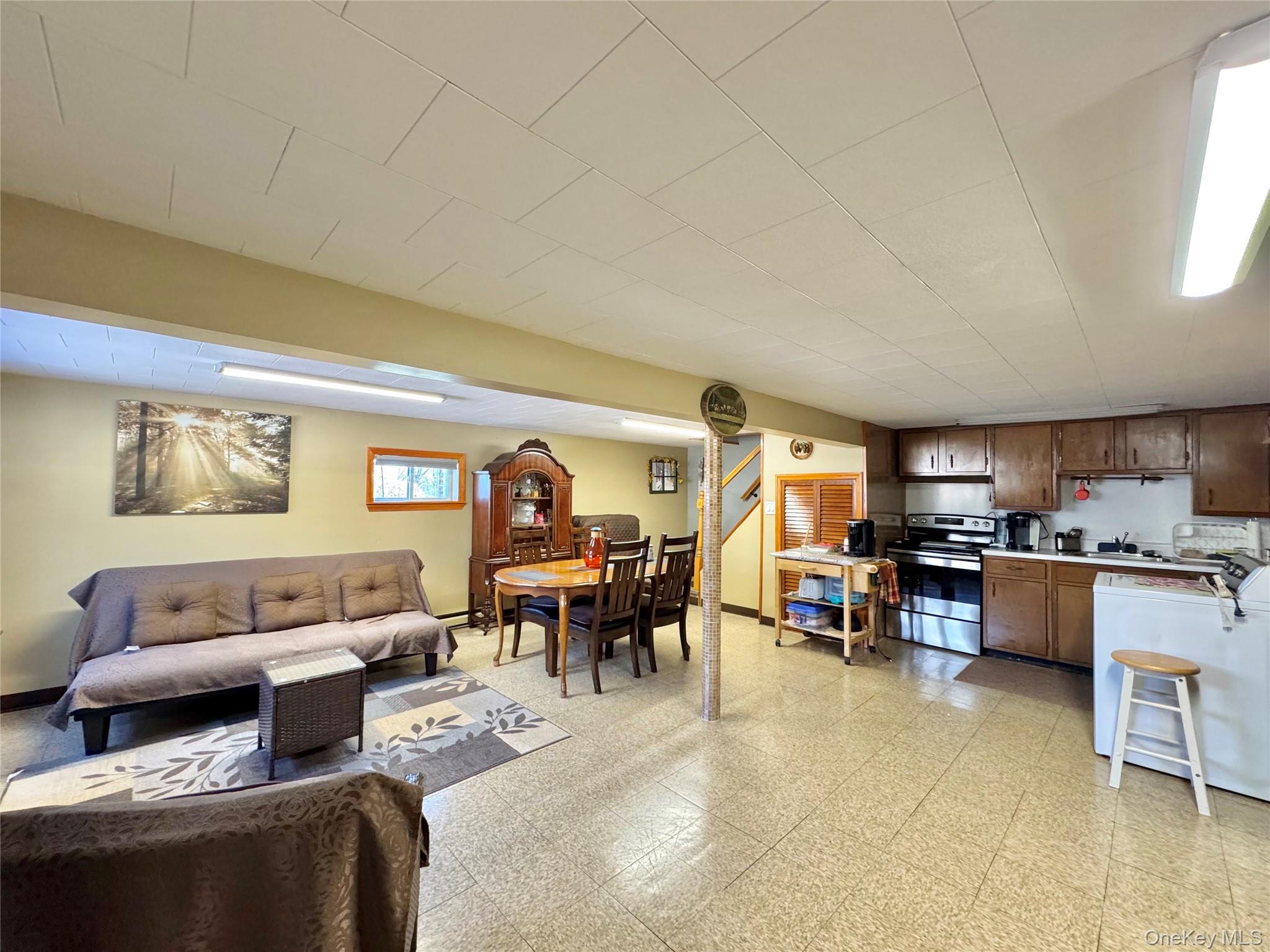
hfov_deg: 102.1
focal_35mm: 14
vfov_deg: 85.7
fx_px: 514
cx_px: 635
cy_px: 476
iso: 320
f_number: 2.2
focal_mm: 2.22
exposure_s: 1/60
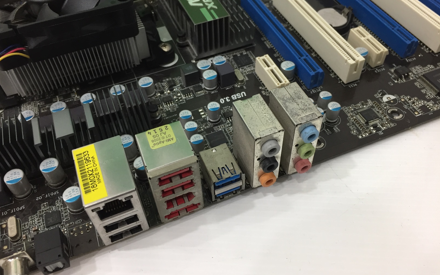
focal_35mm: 31
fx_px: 372
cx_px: 220
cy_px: 115
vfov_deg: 40.5
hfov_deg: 61.2
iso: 125
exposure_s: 1/33
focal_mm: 4.15
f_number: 2.2
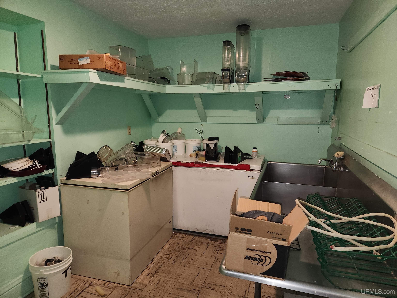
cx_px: 198
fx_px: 264
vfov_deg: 58.9
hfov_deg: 73.9
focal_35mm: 23
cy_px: 149
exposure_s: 1/24
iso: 100
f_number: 1.8
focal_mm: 5.4
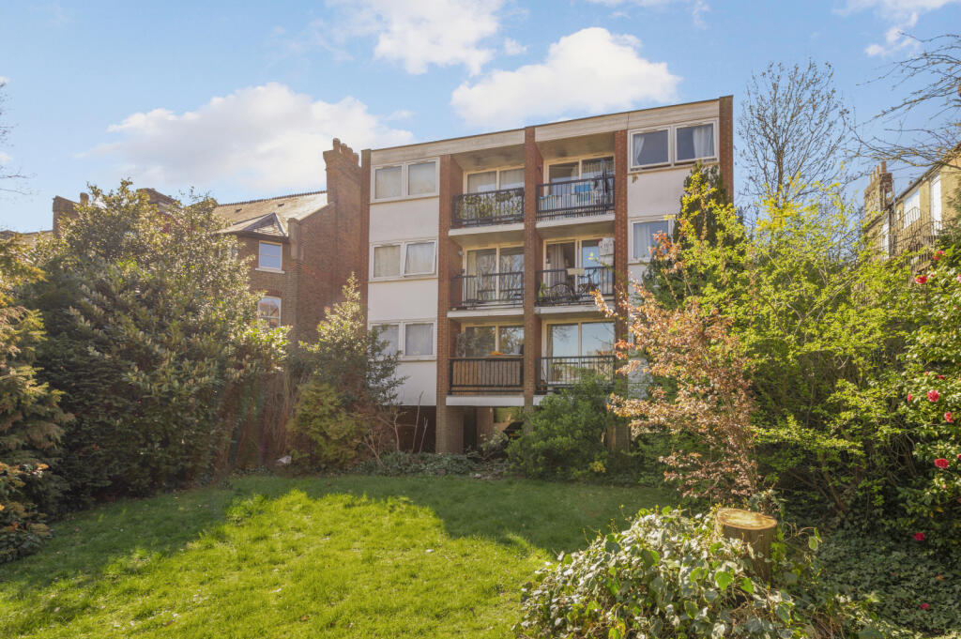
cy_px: 320
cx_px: 480
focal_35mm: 14
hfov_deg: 104.3
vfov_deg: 81.1
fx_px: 373
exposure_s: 1/200
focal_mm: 14
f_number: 8
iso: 200
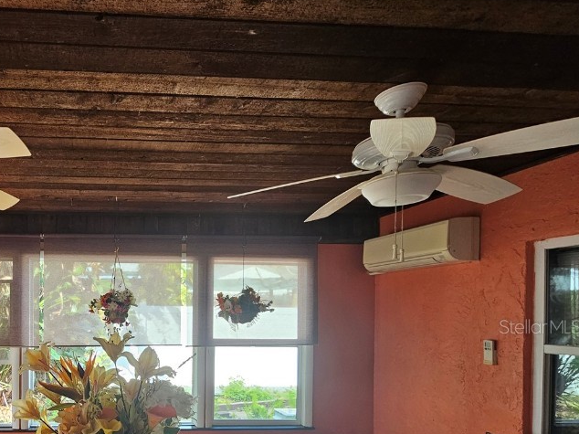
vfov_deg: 59.9
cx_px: 118
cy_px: 326
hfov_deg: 71.3
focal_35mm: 21
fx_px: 351
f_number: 2.2
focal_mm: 2.2
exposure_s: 1/60
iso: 125
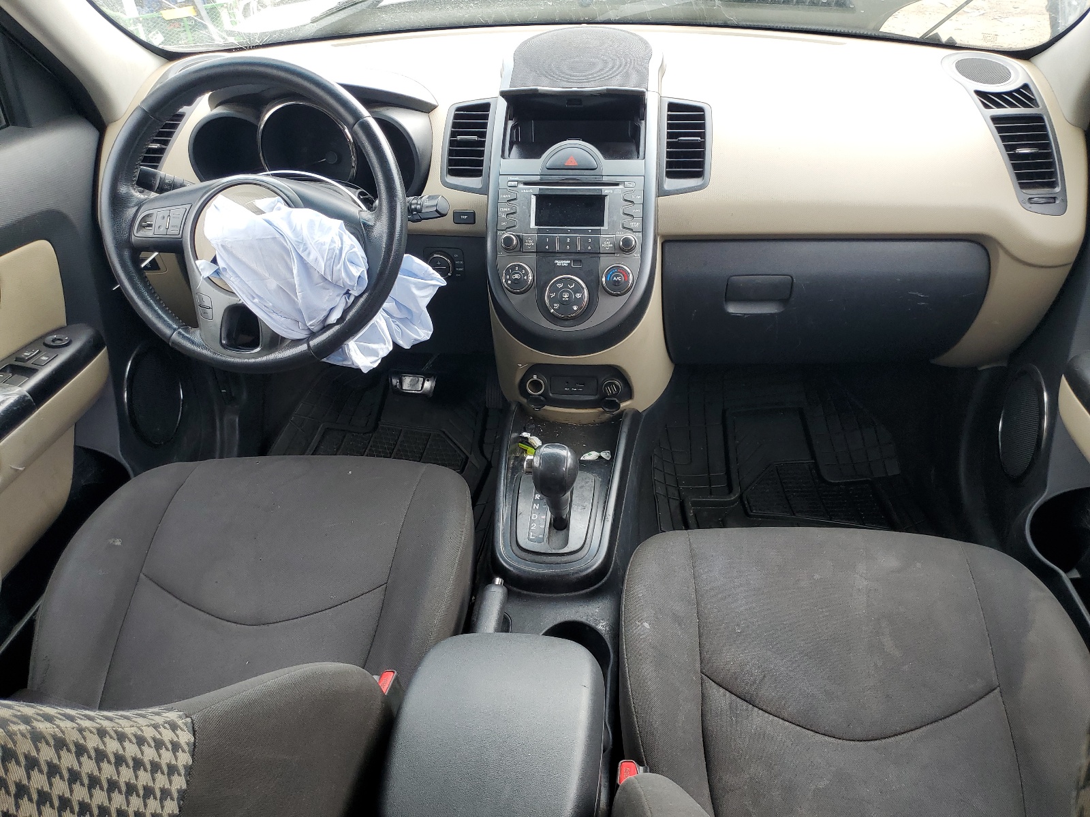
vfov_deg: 53.1
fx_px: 819
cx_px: 545
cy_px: 408
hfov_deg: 67.3
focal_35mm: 26
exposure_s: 1/149
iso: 50
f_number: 1.5
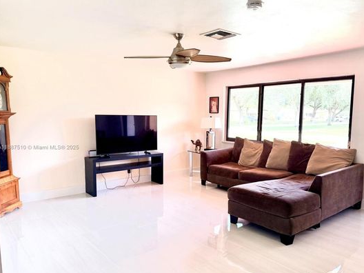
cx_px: 201
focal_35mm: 27
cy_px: 148
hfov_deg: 65.2
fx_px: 284
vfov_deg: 51.3
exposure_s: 1/222
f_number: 1.78
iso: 160
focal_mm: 6.76
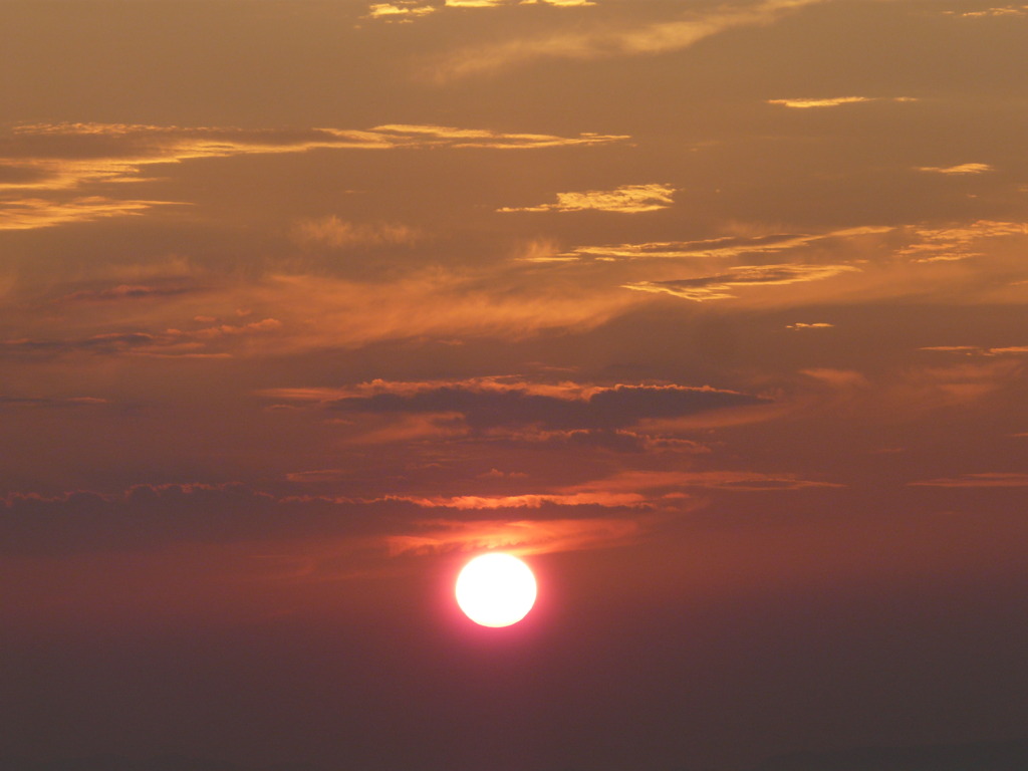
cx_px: 514
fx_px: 8434
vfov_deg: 5.2
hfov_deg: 7.0
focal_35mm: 284
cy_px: 386
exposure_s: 1/320
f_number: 5.6
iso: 100
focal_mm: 46.7
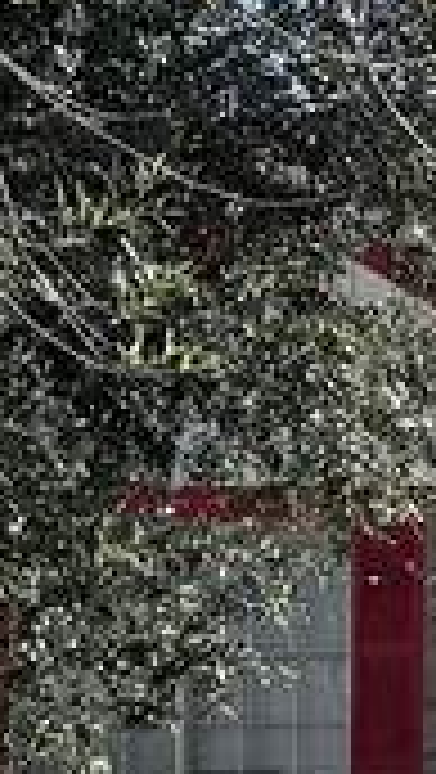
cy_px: 513
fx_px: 4000
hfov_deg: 5.6
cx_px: 1537
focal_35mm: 195
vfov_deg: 11.0
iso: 80
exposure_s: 1/4975
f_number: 1.78
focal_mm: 6.76
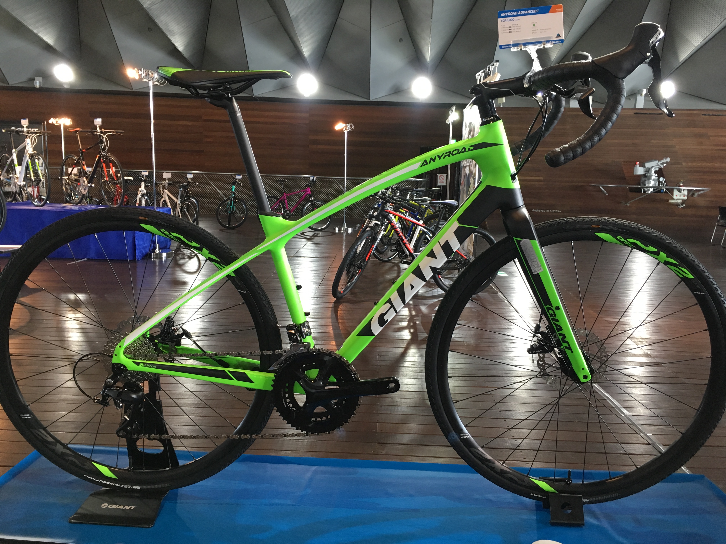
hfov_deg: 61.7
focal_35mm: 29
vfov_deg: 48.2
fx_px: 608
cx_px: 363
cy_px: 272
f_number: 2.2
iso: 100
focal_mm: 4.15
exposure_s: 1/30
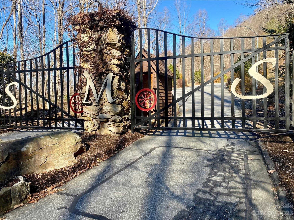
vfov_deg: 53.1
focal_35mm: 26
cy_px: 110
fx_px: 221
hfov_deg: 67.3
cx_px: 147
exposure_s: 1/728
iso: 32
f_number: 1.8
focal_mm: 4.25
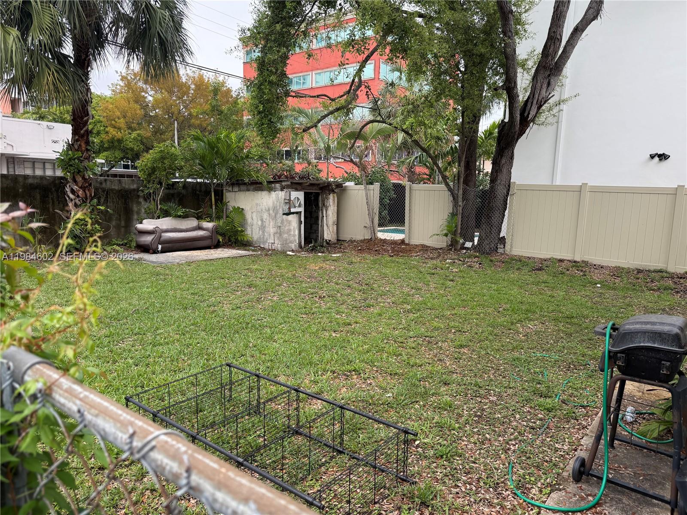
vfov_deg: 56.8
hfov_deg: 71.6
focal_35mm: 24
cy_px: 258
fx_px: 476
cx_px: 344
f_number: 1.78
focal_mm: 6.76
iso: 100
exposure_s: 1/878
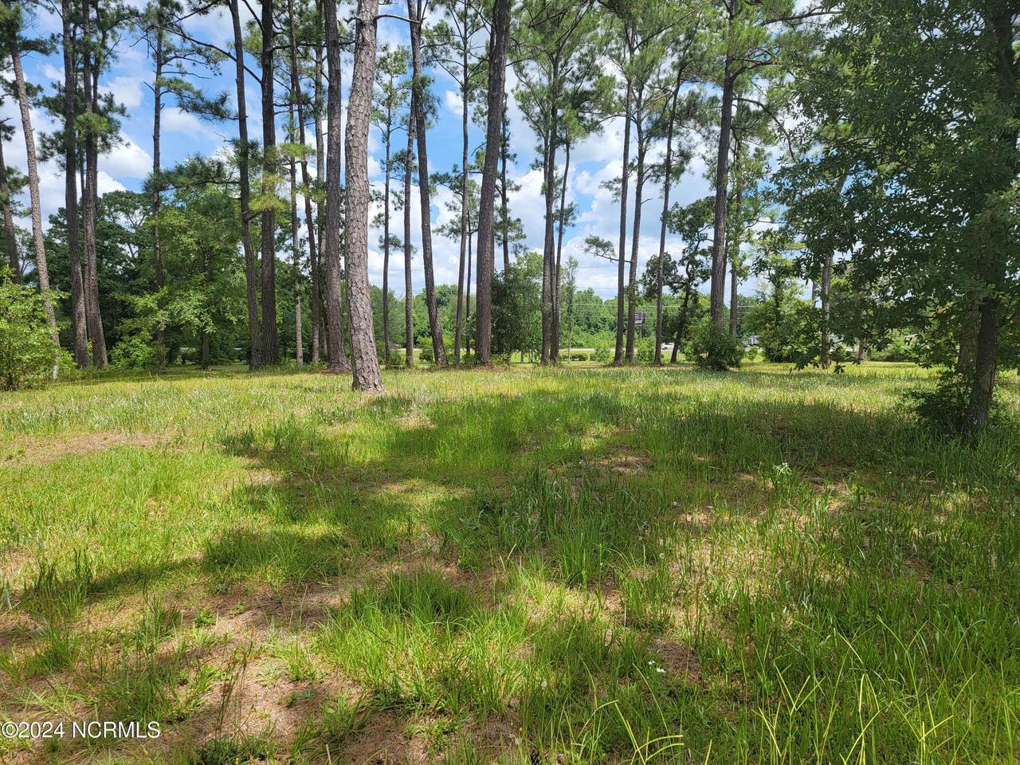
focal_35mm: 24
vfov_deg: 56.8
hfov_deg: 71.6
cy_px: 382
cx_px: 510
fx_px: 707
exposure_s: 1/562
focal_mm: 6.7
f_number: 1.8
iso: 16
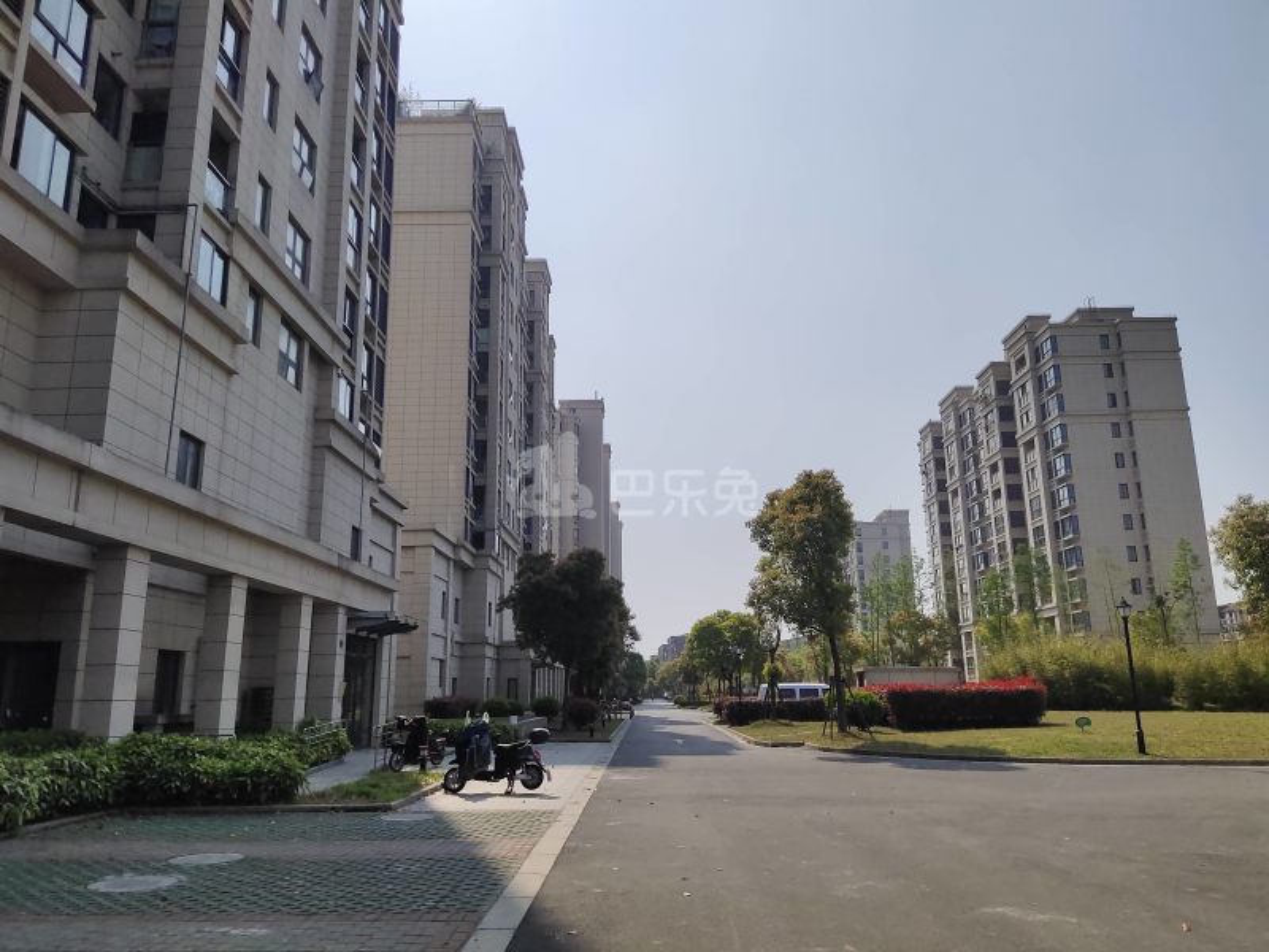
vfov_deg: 54.9
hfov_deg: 69.4
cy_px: 476
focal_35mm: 25
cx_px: 634
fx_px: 916
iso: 50
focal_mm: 4.71
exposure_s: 1/15104
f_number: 1.8
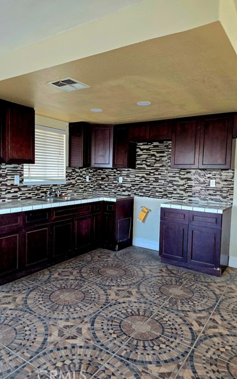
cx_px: 95
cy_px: 190
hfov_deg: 49.0
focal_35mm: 25
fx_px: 258
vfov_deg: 72.5
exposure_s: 1/120
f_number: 1.7
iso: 320
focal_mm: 6.3
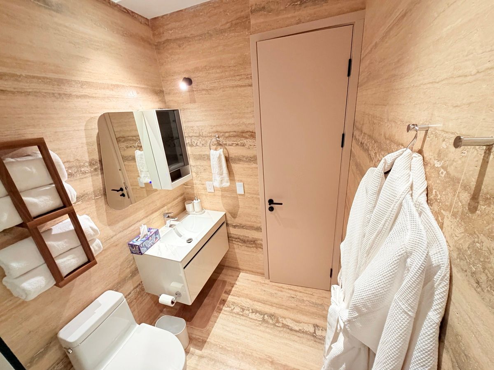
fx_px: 200
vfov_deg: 85.7
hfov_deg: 102.1
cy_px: 185
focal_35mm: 14
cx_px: 247
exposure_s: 1/120
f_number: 2.2
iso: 250
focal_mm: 2.22
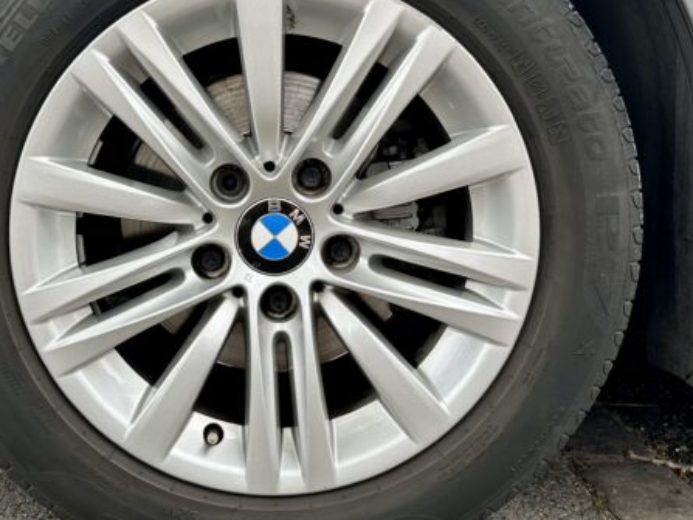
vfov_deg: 33.5
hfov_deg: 43.5
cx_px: 262
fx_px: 861
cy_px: 228
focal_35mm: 43
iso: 80
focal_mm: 6.86
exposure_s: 1/444
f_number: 1.78
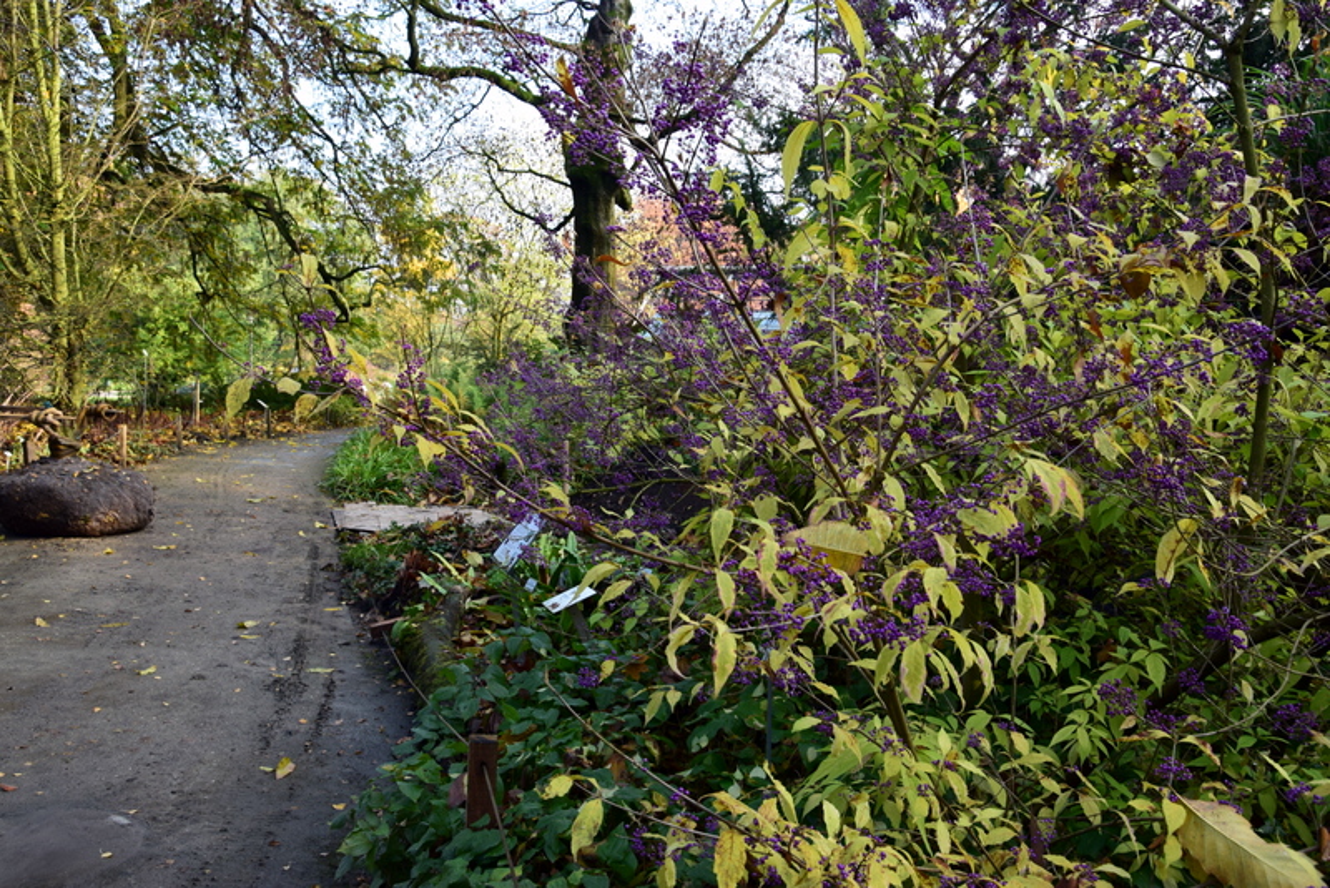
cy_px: 444
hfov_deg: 57.2
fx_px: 1220
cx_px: 665
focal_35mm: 33
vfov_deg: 40.0
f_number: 8
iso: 400
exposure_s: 1/80
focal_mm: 22
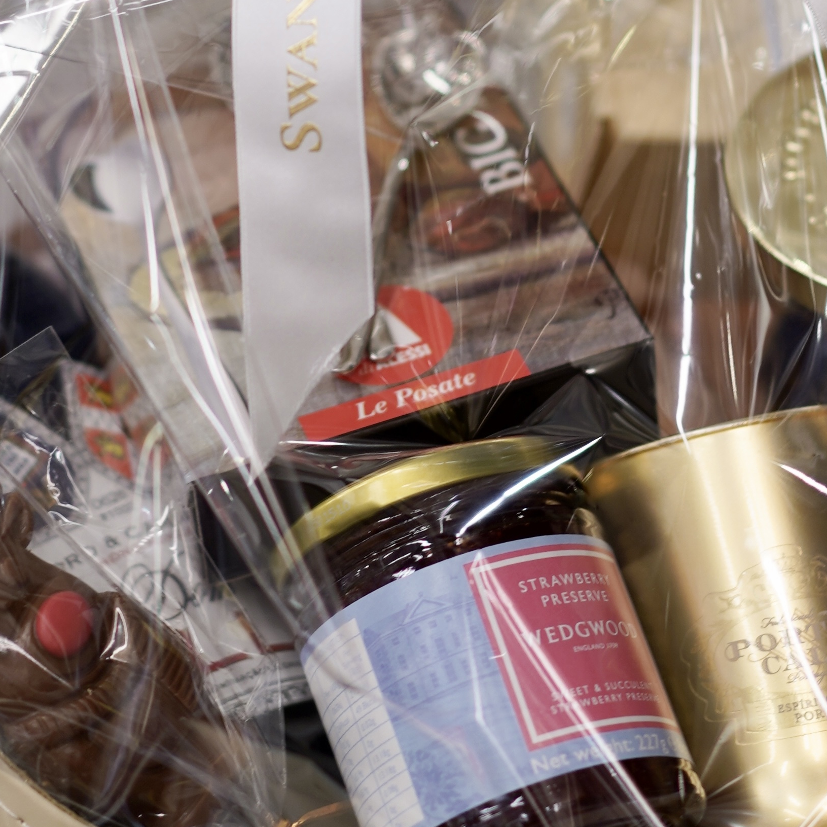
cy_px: -10
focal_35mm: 172
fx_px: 4649
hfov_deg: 10.2
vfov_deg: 10.1
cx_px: 505
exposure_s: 1/60
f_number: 2
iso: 100
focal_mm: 55
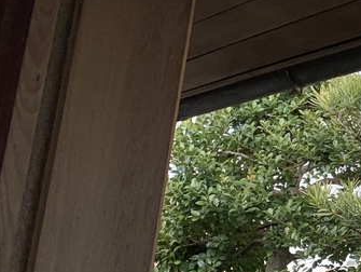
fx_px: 971
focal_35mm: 93
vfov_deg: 15.9
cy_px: 144
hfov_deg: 17.3
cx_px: 643
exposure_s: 1/259
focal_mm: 4.25
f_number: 1.8
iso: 25
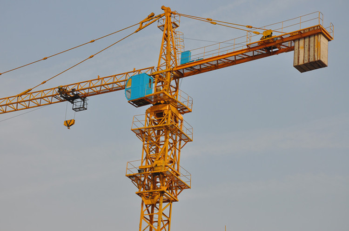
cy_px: 116
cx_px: 174
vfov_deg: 13.0
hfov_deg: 19.5
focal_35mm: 105
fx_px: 1016
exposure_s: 1/400
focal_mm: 70
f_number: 10
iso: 200
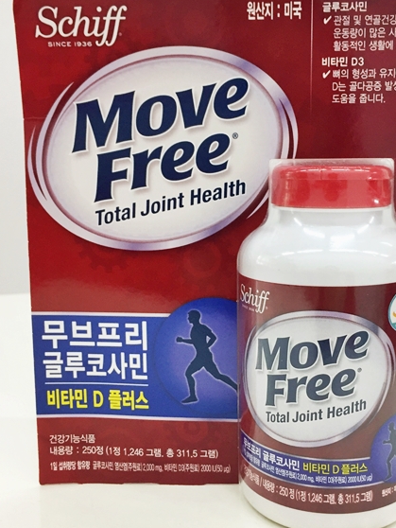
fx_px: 594
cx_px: 252
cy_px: 238
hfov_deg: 36.6
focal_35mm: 39
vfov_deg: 47.8
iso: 50
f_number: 2.2
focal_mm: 4.15
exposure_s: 1/30
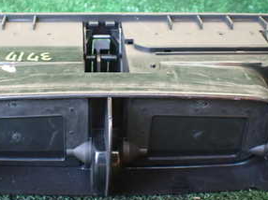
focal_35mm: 63
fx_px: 487
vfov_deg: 23.2
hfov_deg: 30.6
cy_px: 71
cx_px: 96
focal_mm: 5.4
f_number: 2.3
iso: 800
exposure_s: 1/125
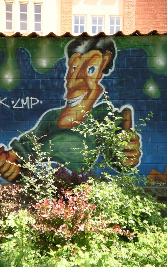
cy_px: 134
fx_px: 655
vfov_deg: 23.0
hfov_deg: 14.5
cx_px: 67
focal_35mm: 90
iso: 64
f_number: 3.6
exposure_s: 1/200
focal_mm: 17.4
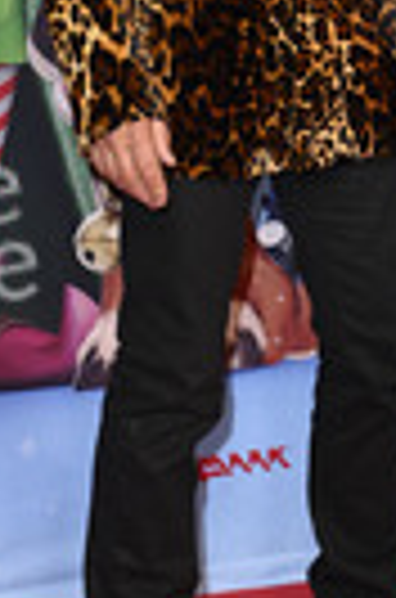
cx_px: 297
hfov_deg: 8.2
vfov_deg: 12.3
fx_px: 2753
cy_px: 49
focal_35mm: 166
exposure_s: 1/250
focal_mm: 55
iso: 1000
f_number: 5.6
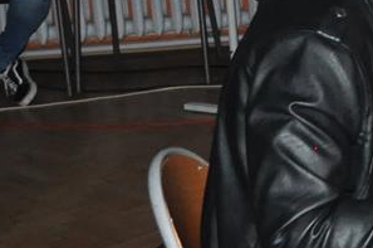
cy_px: -105
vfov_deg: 8.6
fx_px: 1614
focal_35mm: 156
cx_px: 803
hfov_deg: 11.5
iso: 800
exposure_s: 1/60
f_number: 3.5
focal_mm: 18
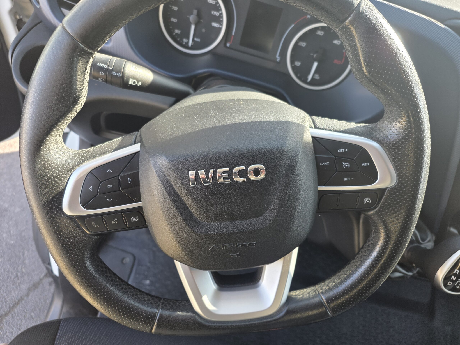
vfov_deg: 58.9
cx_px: 230
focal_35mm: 23
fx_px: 306
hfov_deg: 73.9
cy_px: 172
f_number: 1.7
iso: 64
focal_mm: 6.25
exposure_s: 1/180
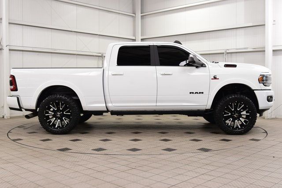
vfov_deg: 33.0
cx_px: 141
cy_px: 94
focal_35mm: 40
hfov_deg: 47.9
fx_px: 317
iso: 1100
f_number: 8
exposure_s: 1/60
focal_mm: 27
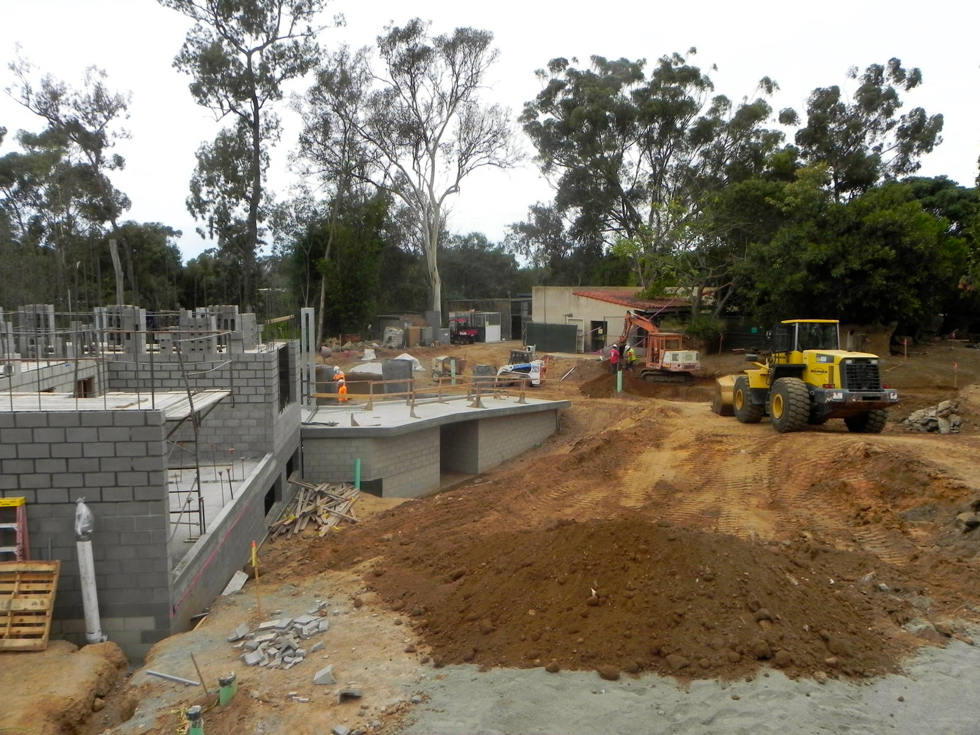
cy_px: 368
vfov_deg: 53.1
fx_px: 736
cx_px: 490
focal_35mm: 26
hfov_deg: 67.3
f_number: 6.3
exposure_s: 1/250
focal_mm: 4.6
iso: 160
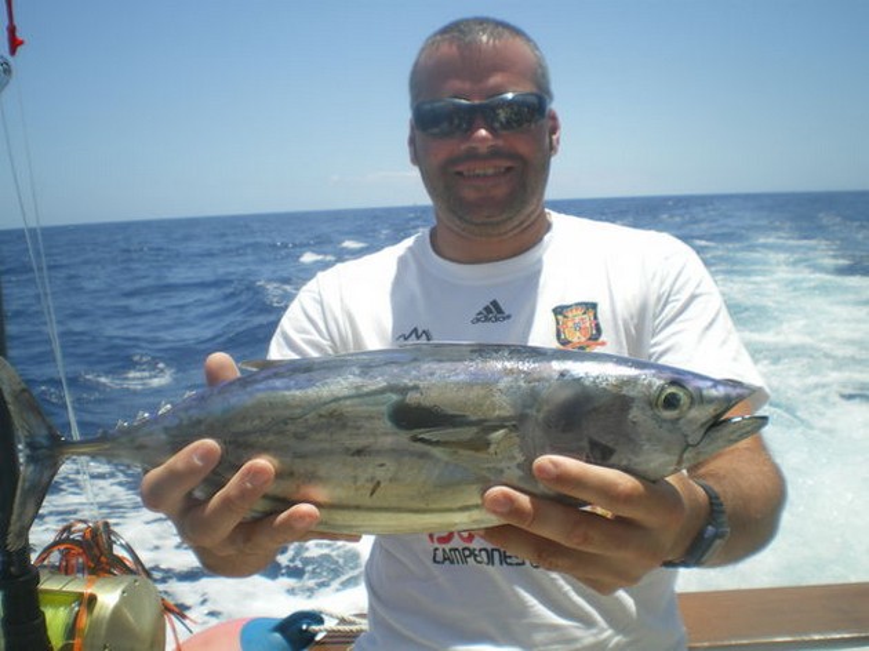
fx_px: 903
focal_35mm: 36
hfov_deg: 51.4
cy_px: 326
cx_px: 434
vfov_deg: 39.6
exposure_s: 1/500
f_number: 4.6
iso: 50
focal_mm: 6.3
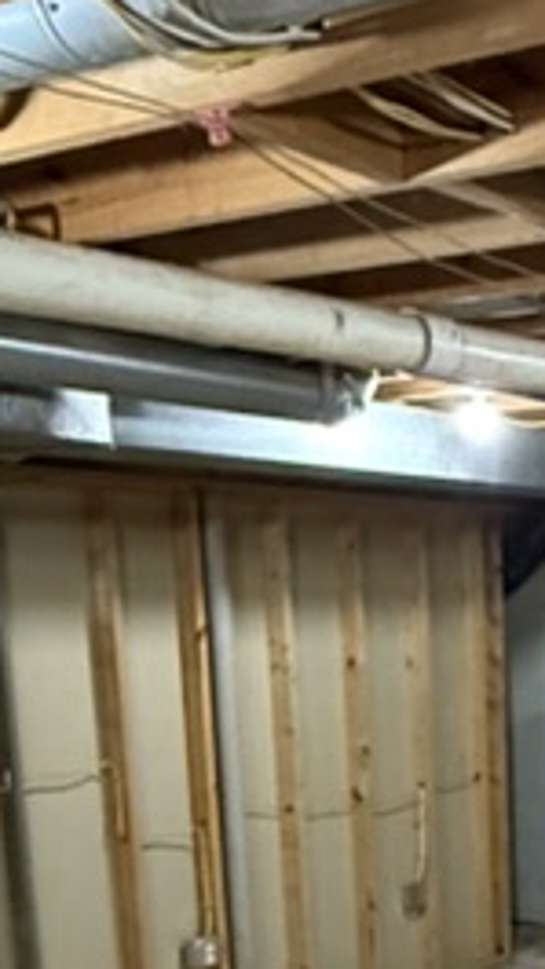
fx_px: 1516
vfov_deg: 33.0
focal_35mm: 59
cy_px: 929
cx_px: 651
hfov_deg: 19.2
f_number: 2.2
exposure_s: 1/60
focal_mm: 2.22
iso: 1000
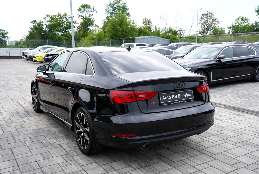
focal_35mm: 34
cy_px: 87
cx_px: 130
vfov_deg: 39.1
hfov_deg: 55.7
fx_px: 245
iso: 100
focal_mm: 34
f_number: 6.3
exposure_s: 1/200
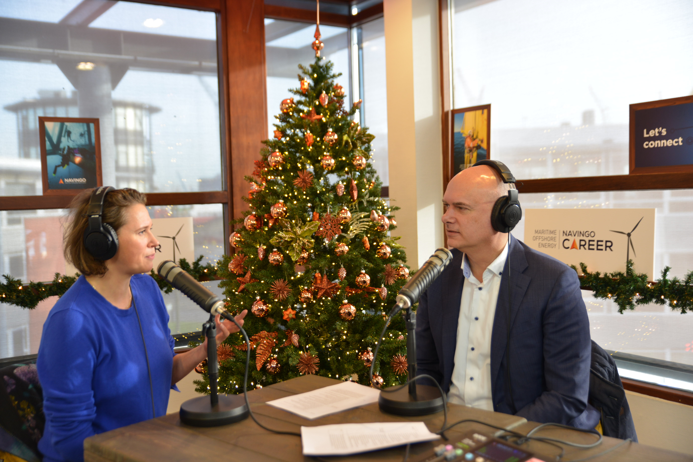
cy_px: 231
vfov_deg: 35.1
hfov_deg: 50.7
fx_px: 731
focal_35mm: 38
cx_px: 346
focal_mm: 38
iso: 400
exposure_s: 1/80
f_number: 3.2
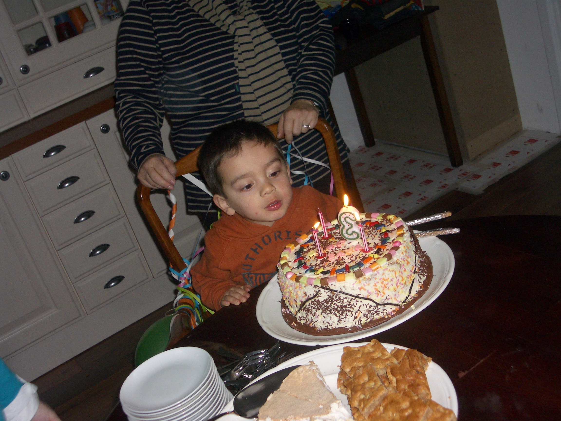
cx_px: 280
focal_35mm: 49
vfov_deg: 29.7
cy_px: 210
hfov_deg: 38.9
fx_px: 794
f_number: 3.1
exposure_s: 1/60
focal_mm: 8.2
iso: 100
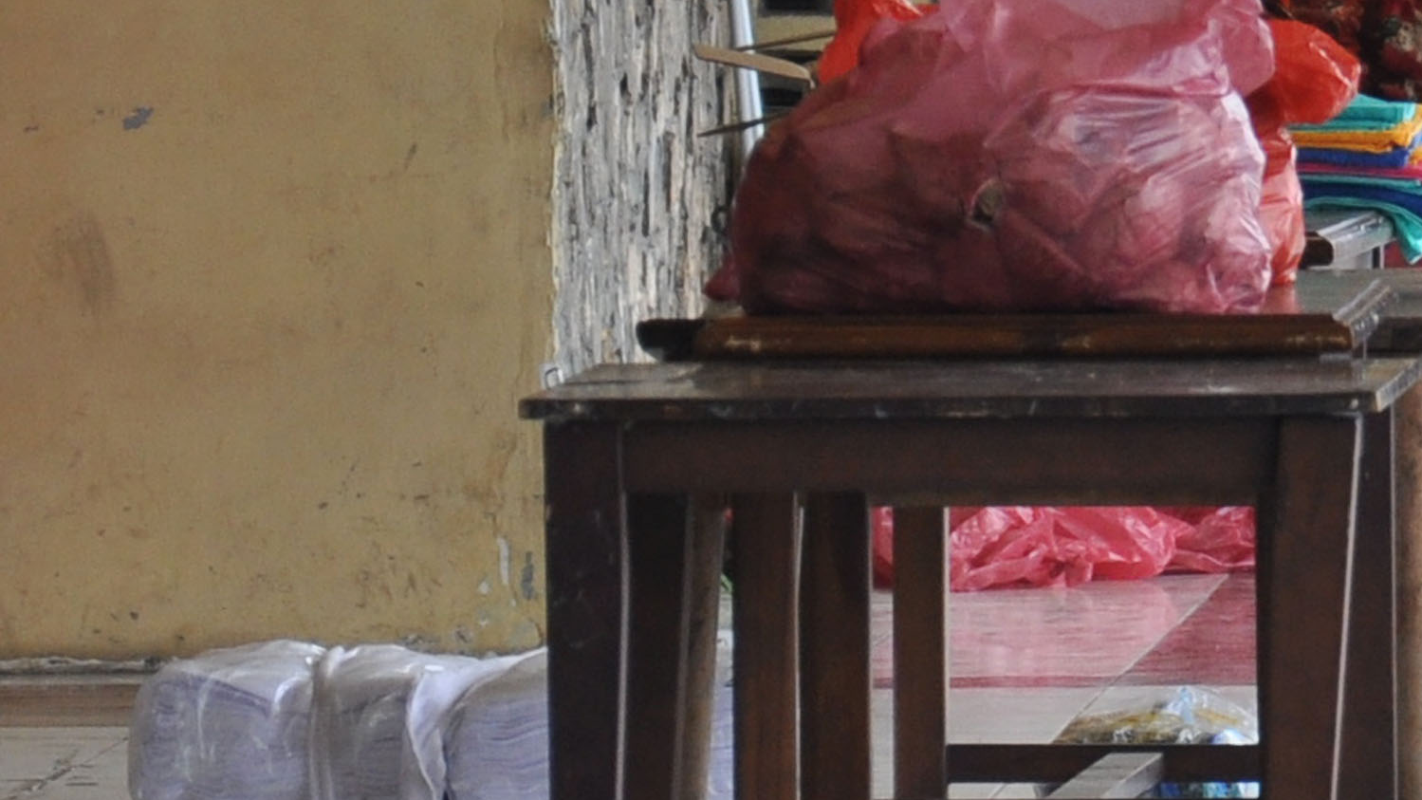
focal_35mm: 471
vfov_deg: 2.6
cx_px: 1191
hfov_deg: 4.6
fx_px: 17777
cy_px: 196
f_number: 5.6
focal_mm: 105
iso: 320
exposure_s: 1/250
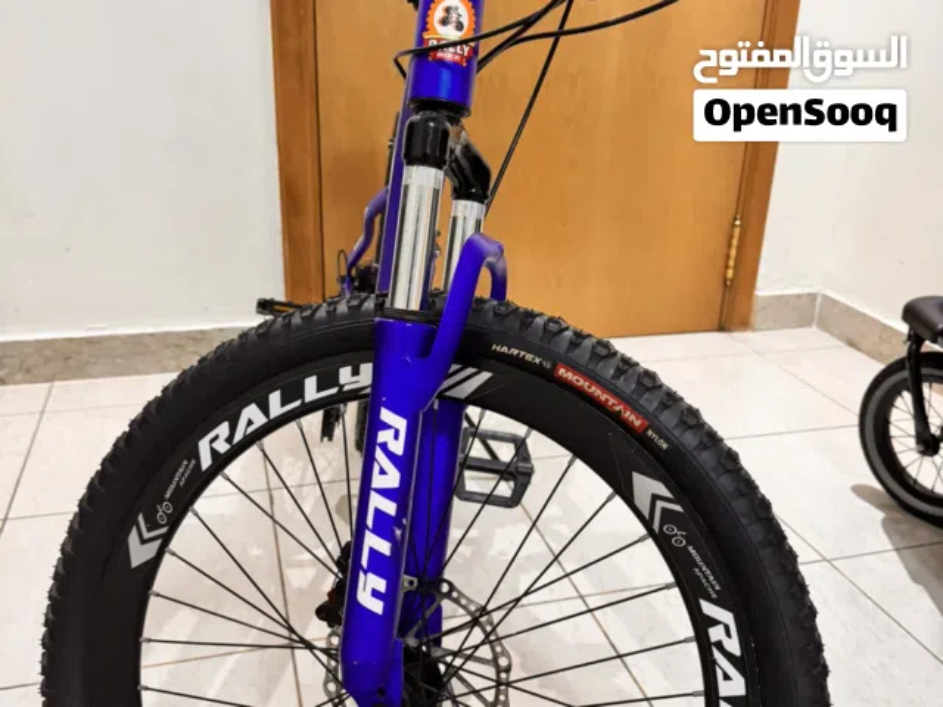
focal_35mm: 24
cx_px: 472
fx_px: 654
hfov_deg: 71.6
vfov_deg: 56.8
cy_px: 354
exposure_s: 1/33
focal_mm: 6.76
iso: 640
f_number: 1.78
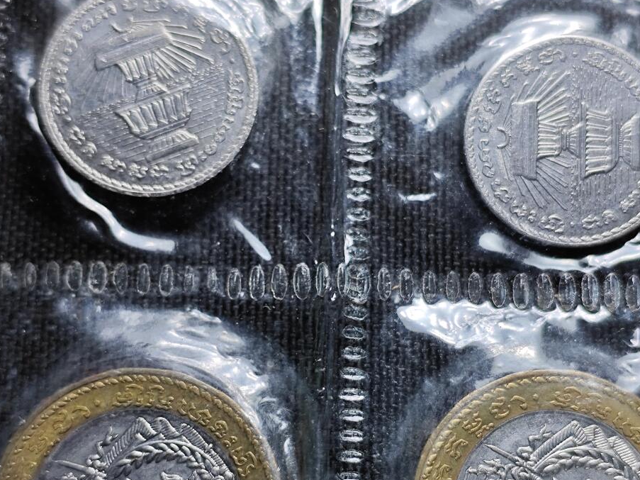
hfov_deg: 25.7
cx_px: 344
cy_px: 318
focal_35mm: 76
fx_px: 1405
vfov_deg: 19.3
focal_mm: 5.84
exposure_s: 1/100
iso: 50
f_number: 1.6
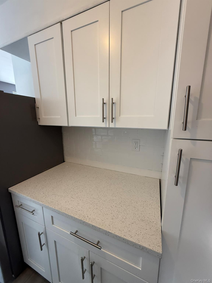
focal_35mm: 14
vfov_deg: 102.1
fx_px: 114
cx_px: 106
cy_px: 142
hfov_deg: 85.7
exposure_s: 1/60
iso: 250
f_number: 2.2
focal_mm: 2.22
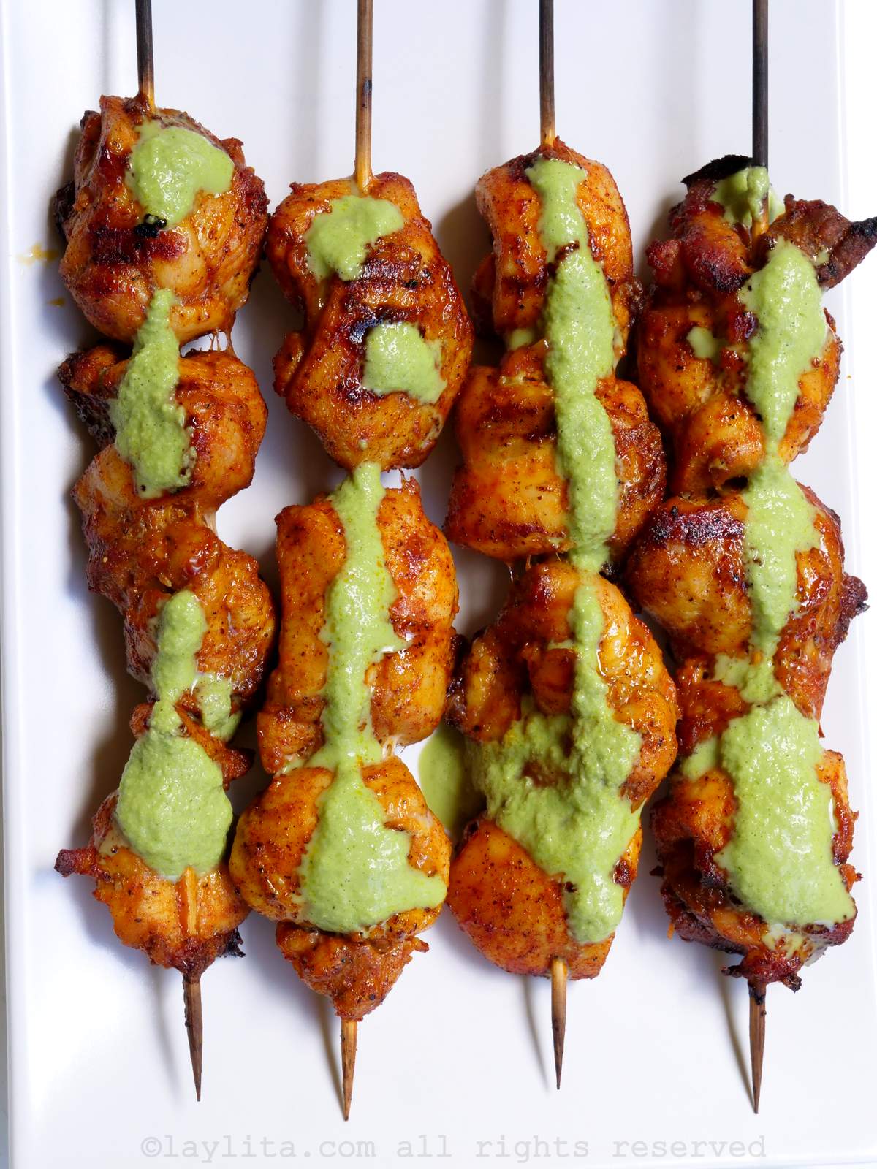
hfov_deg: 19.4
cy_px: 584
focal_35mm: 76
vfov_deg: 25.7
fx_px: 2567
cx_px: 438
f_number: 9
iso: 1250
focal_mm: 38
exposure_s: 1/100
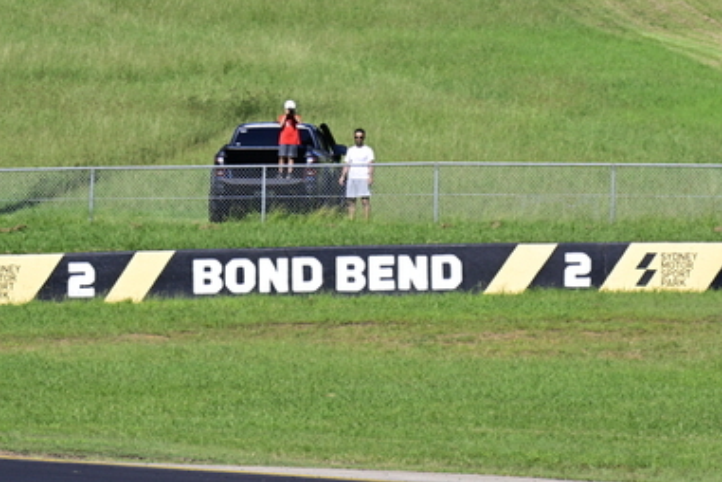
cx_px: 548
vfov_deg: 3.6
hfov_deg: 5.4
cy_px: 496
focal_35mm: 378
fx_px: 7580
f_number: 11
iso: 400
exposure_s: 1/640
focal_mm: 180
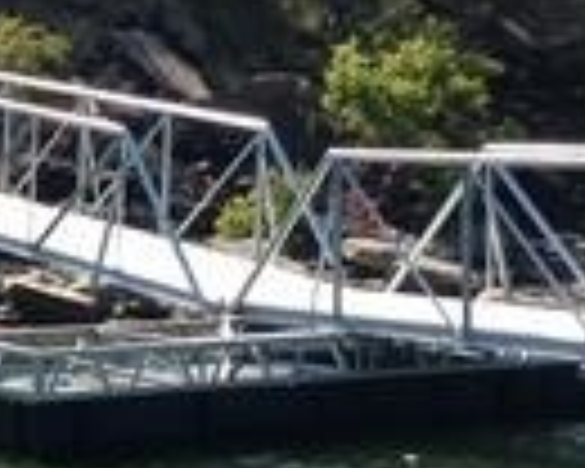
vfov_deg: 9.8
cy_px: 189
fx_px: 2736
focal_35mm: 158
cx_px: -288
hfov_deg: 11.7
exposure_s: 1/821
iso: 50
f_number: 2.4
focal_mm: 4.13
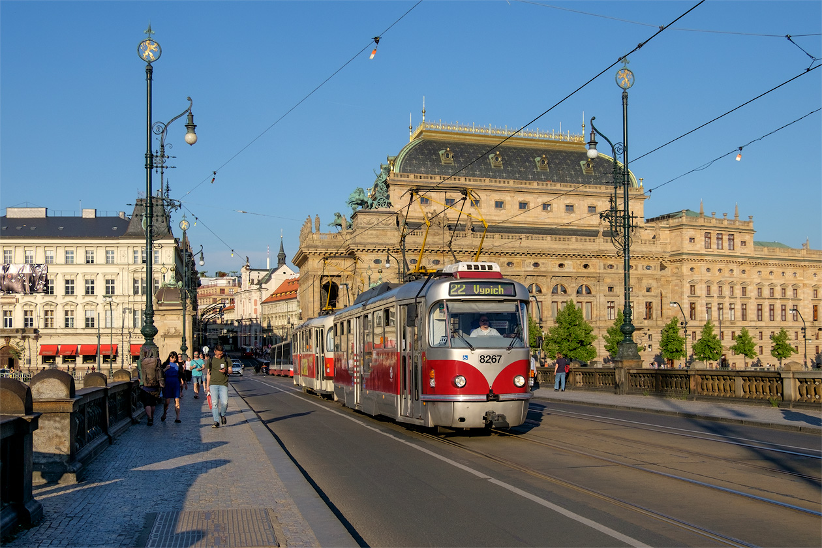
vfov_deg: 35.1
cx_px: 411
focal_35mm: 38
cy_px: 274
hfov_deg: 50.7
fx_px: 868
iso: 400
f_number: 5.6
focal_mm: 25.4
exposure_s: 1/1400
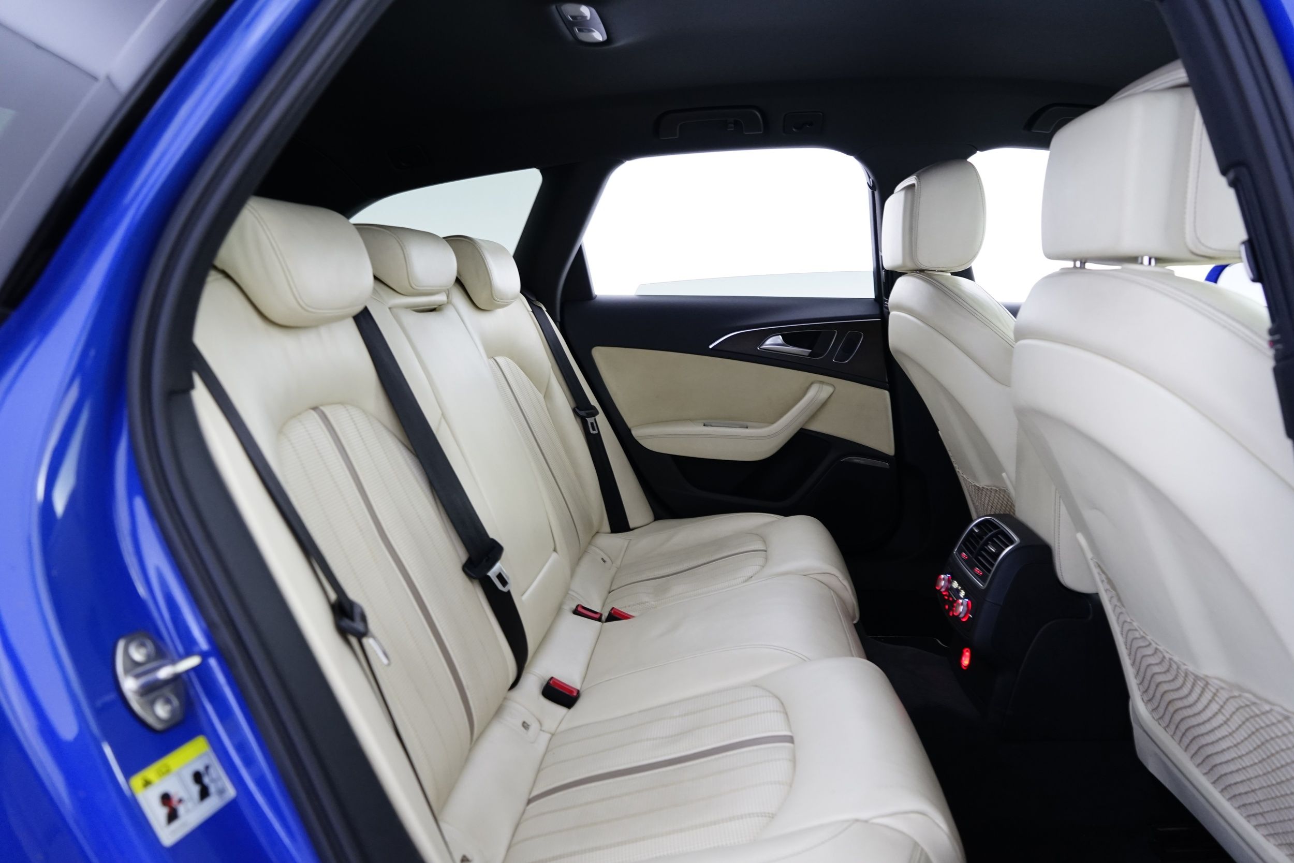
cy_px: 432
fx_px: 863
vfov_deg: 53.1
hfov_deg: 73.7
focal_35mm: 24
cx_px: 647
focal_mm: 24
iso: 1250
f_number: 5
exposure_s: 1/8
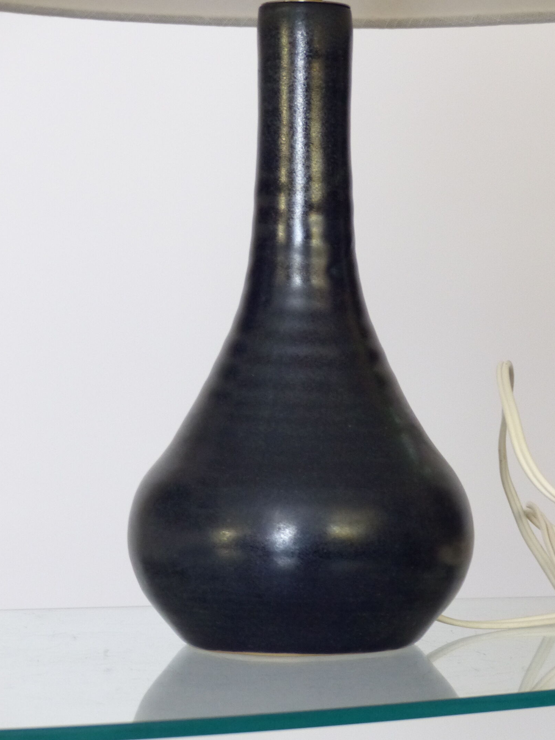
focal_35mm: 122
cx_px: 331
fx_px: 2608
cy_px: 365
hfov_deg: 12.1
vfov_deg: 16.1
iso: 400
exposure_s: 1/8
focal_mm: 18.3
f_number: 2.8
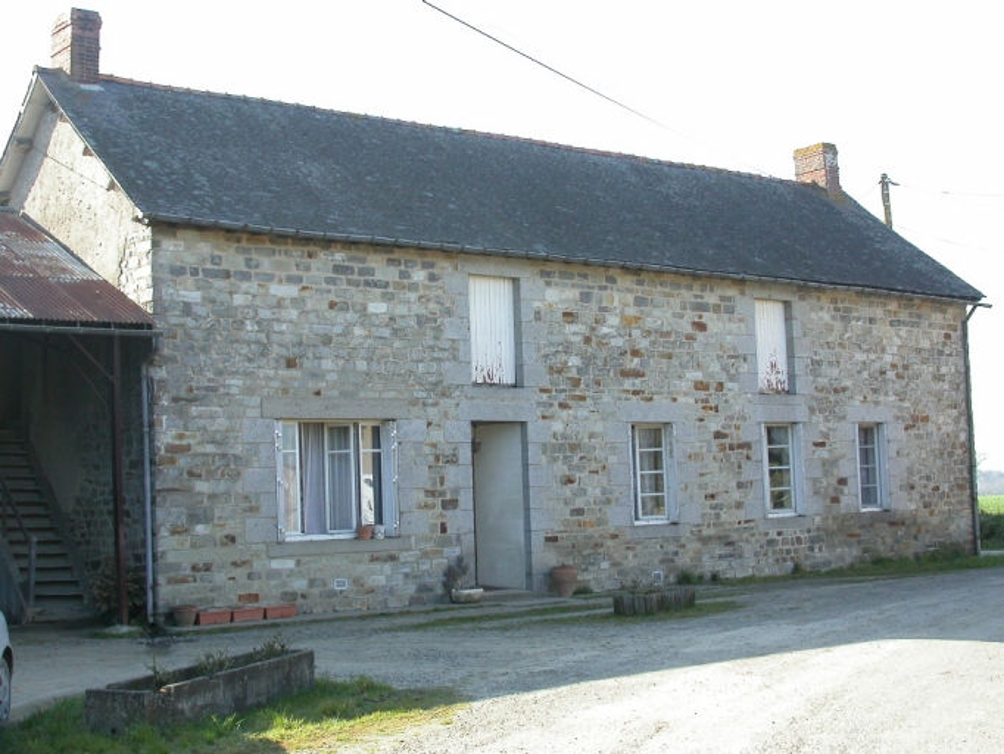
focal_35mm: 52
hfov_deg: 36.8
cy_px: 377
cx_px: 502
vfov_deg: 28.0
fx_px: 1509
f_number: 4.7
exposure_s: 1/160
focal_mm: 10.9
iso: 100
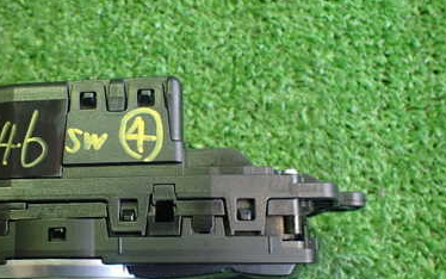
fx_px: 620
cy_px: 188
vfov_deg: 25.2
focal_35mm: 51
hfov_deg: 38.2
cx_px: 94
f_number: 2.3
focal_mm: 5.4
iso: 800
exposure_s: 1/50
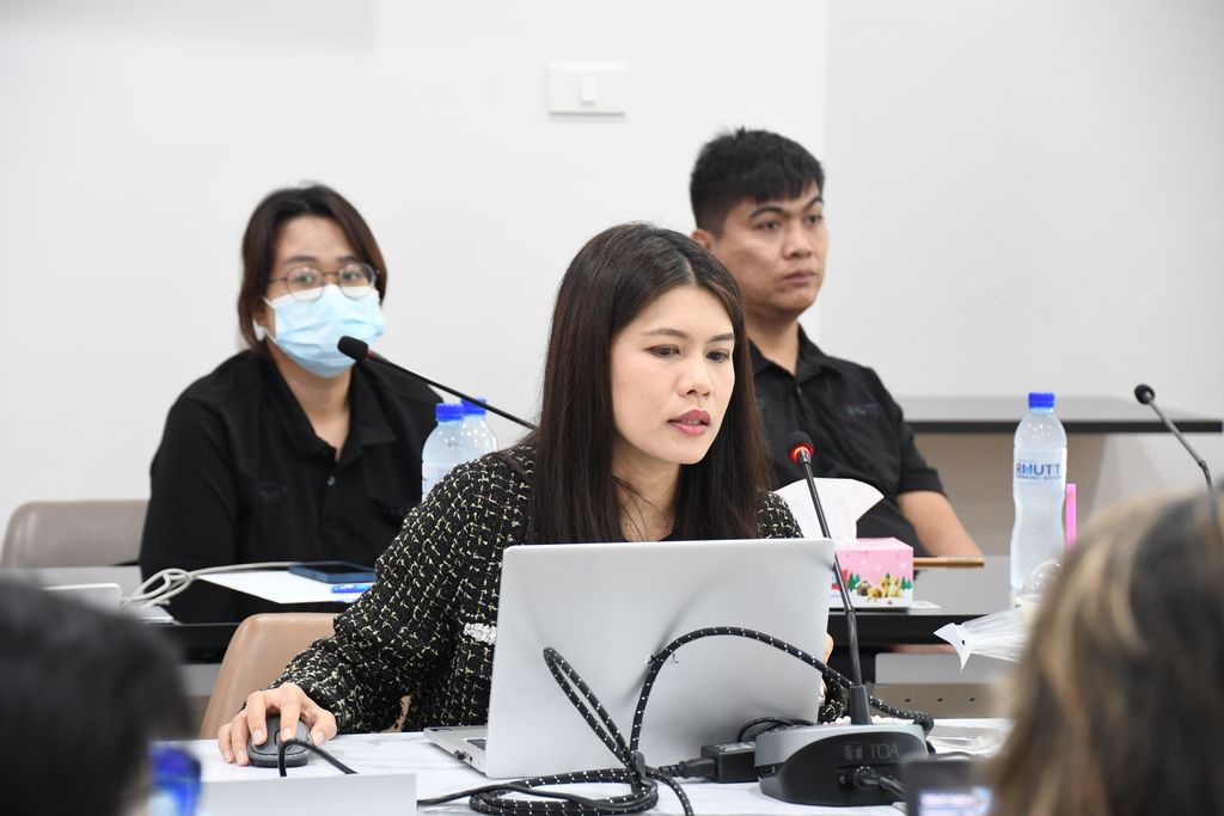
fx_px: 4590
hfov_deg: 15.2
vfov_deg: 10.2
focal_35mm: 135
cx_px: 612
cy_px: 408
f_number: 5.3
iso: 1600
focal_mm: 90
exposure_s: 1/30
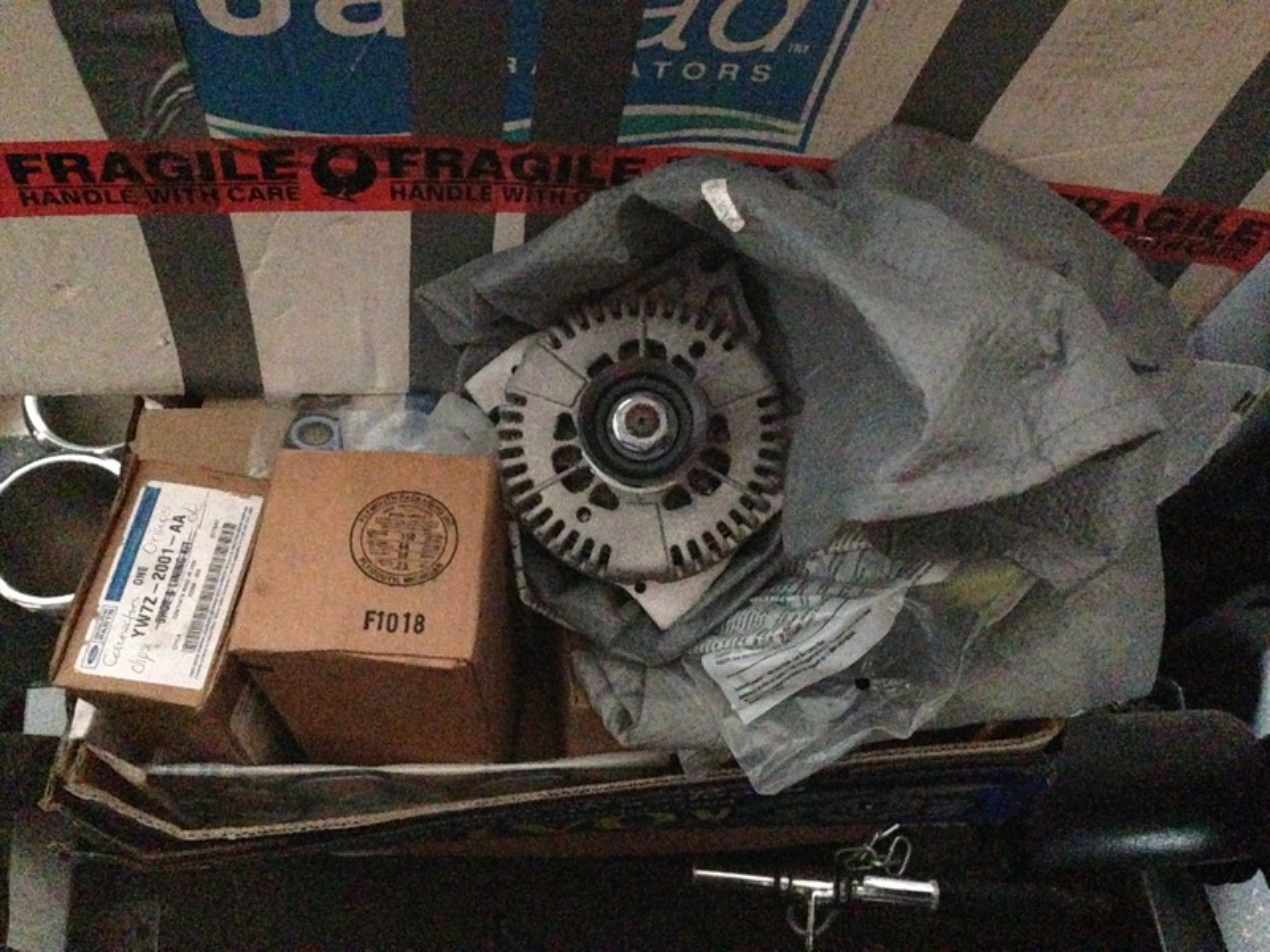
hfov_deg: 55.4
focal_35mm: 33
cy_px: 476
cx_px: 635
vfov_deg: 42.9
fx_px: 1211
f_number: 2.4
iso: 3200
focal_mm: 4.12
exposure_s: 1/15
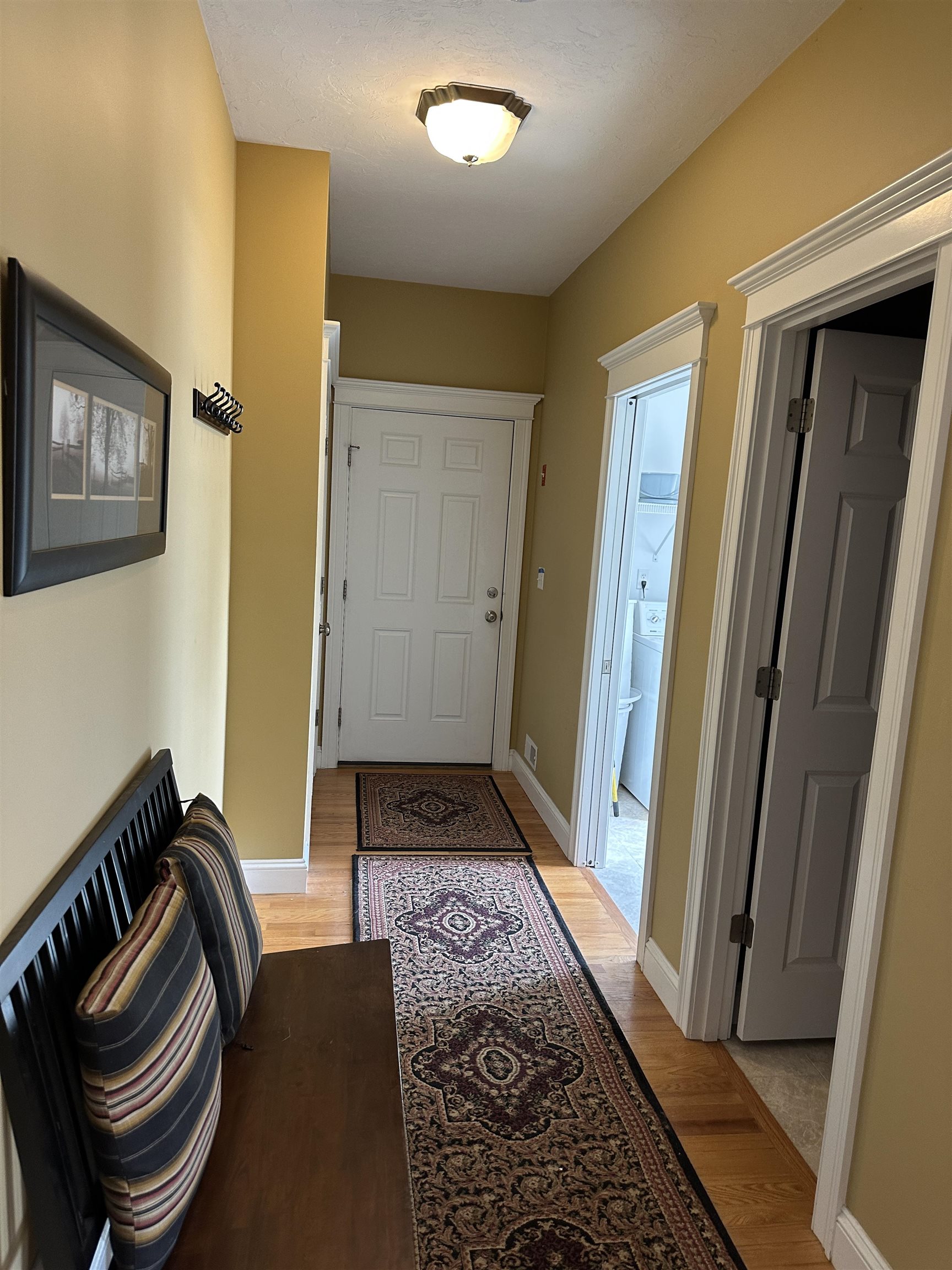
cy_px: 635
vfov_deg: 71.6
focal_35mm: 24
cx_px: 476
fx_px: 880
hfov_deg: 56.8
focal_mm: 6.86
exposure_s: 1/60
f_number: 1.78
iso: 200
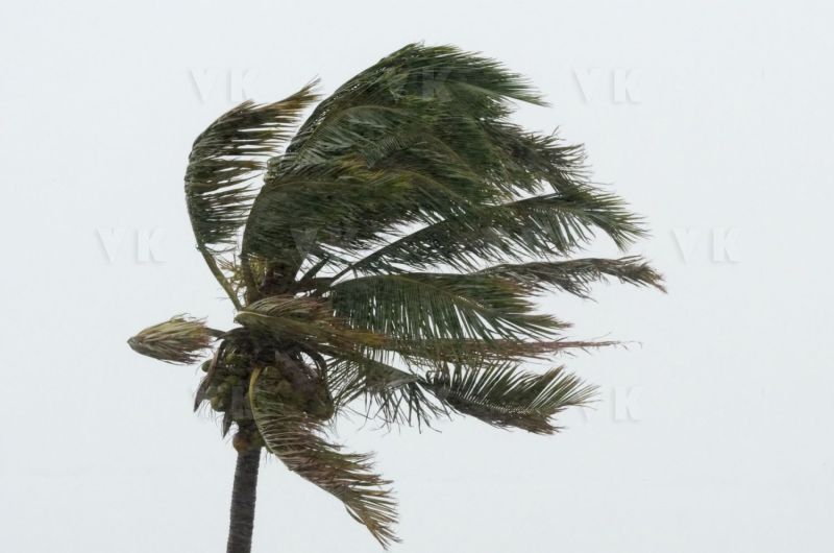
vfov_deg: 4.6
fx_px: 6936
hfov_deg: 6.9
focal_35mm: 300
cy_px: 276
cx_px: 417
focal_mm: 200
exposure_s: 1/500
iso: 2000
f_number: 11
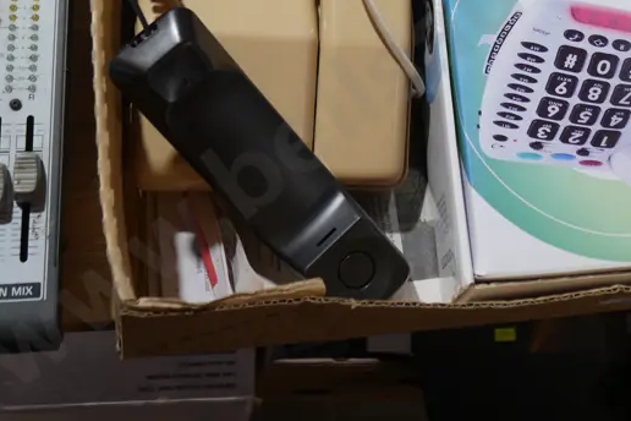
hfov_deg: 31.6
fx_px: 1087
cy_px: -4
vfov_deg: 21.1
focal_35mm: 62
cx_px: 498
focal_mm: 15
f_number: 3.6
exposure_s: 1/60
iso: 250
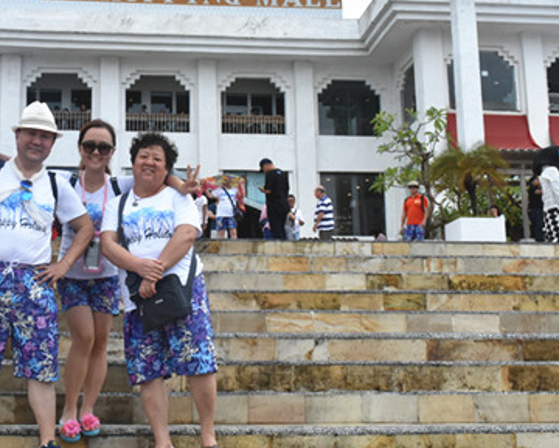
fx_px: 1108
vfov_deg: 22.8
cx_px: 151
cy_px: 184
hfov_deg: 28.0
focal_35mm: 67
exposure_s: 1/1000
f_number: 16
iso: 1250
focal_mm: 26
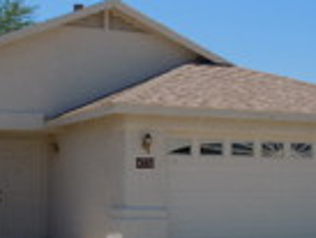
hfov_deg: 25.5
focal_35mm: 76
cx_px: 115
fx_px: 694
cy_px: 129
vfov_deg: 19.4
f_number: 7
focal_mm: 5.4
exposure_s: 1/320
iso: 100
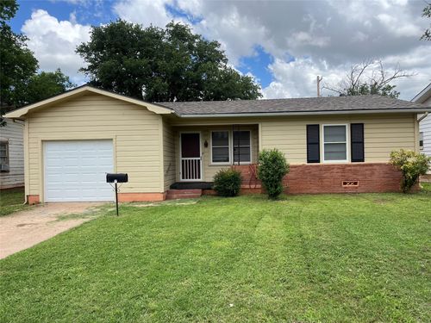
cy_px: 162
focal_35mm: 26
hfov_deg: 67.3
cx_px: 216
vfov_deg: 53.1
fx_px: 324
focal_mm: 5.1
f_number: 1.6
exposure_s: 1/2410
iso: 50
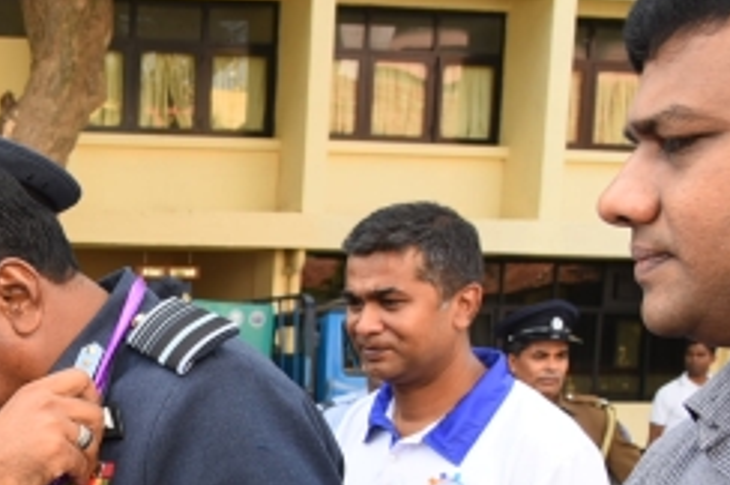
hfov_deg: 26.3
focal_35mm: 69
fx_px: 1397
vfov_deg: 18.7
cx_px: -132
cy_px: 567
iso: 250
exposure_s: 1/125
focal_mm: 24
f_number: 6.3
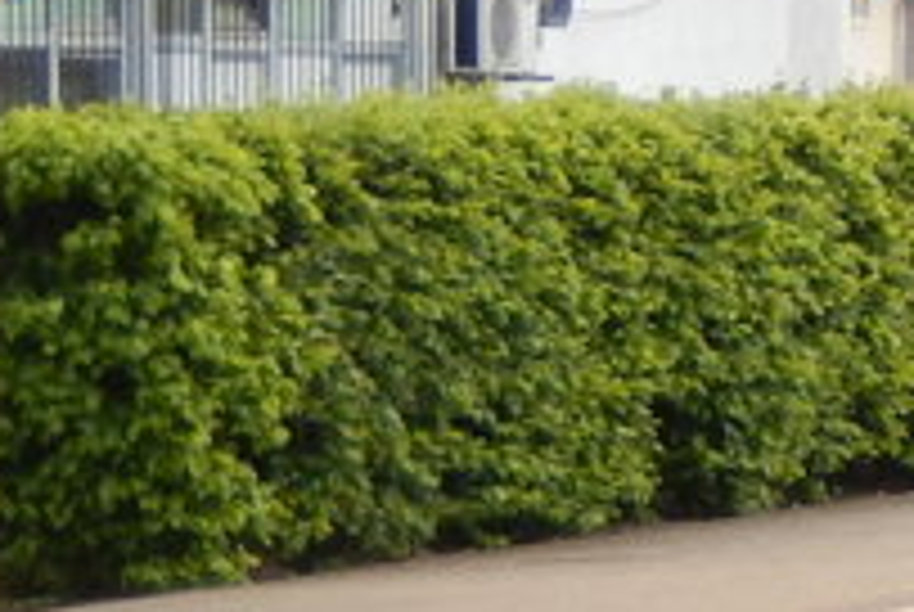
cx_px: 2391
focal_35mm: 356
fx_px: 9051
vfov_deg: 3.9
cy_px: 14
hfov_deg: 5.5
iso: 125
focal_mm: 10.4
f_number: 4.6
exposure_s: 1/250
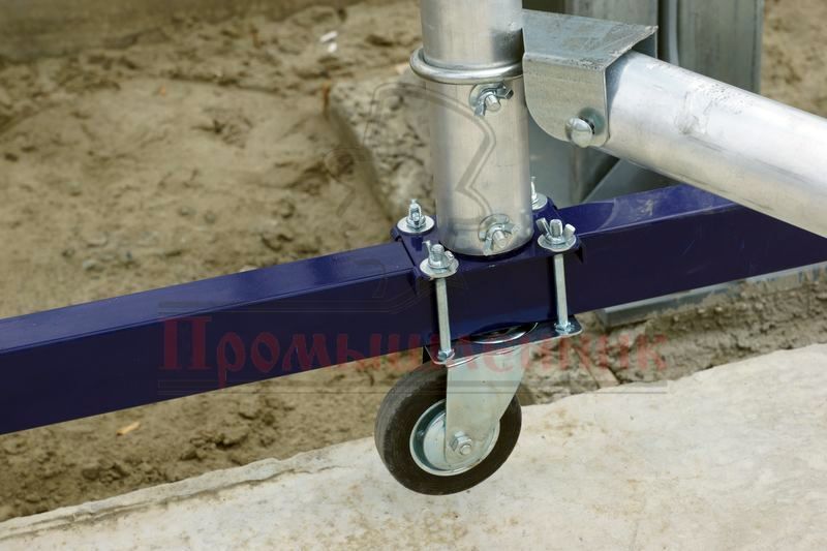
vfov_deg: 18.2
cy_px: 276
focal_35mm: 75
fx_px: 1722
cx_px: 414
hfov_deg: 27.0
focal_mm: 50
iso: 100
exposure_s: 1/250
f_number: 7.1
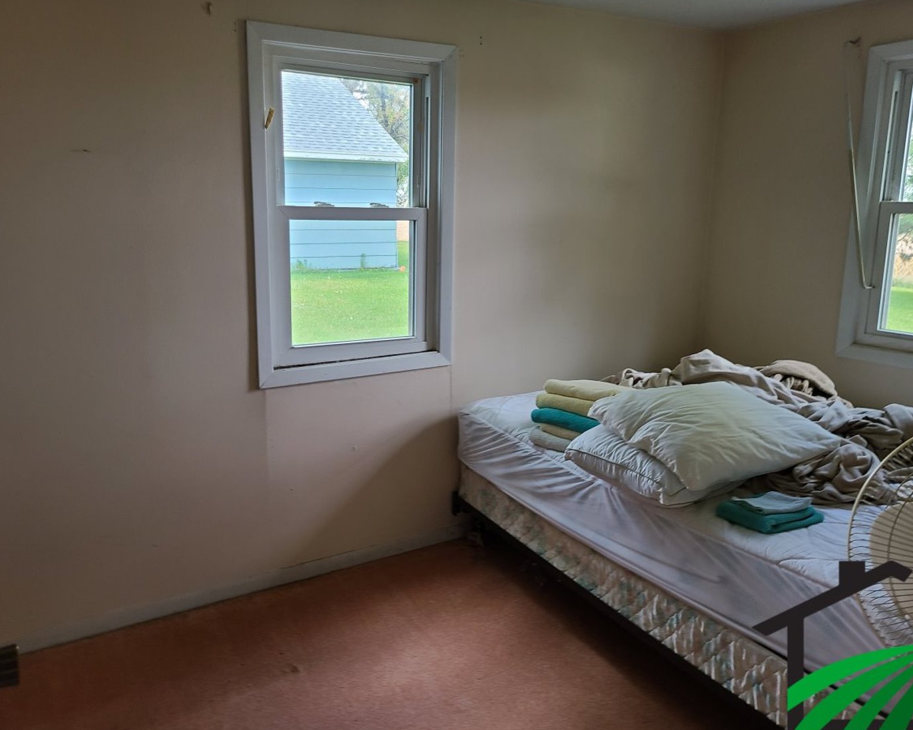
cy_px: 361
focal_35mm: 28
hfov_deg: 62.2
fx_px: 757
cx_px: 460
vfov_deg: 51.5
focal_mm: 5.4
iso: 64
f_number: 1.8
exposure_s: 1/59
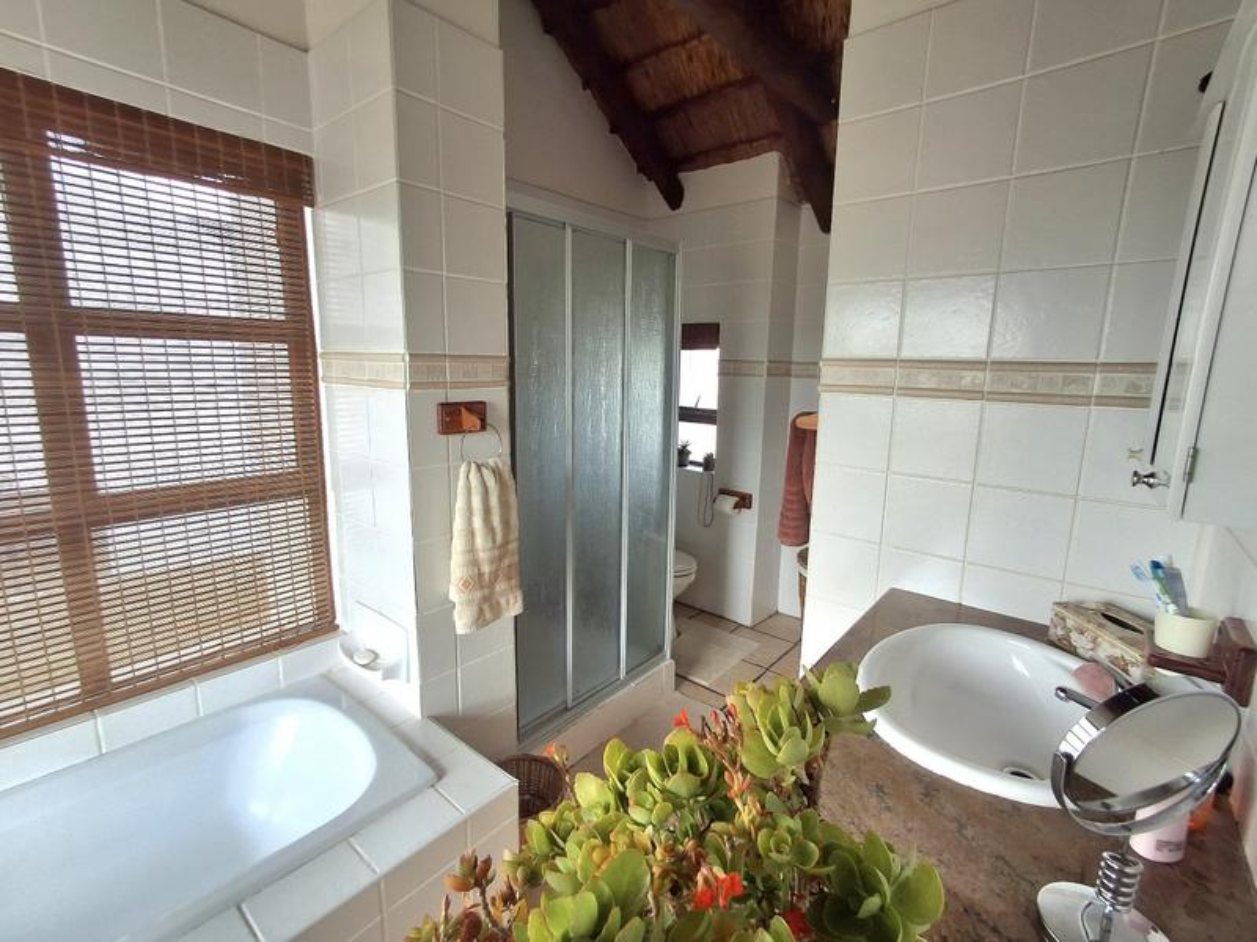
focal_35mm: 16
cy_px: 471
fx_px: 581
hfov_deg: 94.5
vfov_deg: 78.1
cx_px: 628
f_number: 2.2
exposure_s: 1/119
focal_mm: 1.64
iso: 40
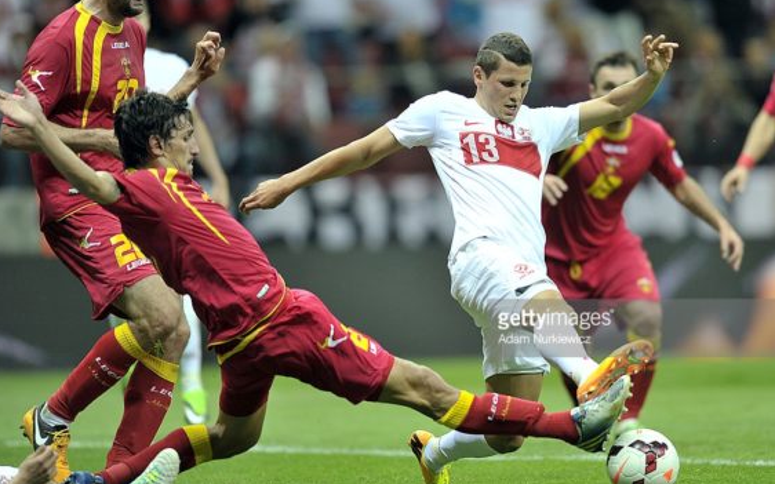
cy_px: 236
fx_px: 9186
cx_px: 405
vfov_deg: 3.0
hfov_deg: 4.8
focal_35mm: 435
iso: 1000
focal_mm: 400
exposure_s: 1/800
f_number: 2.8
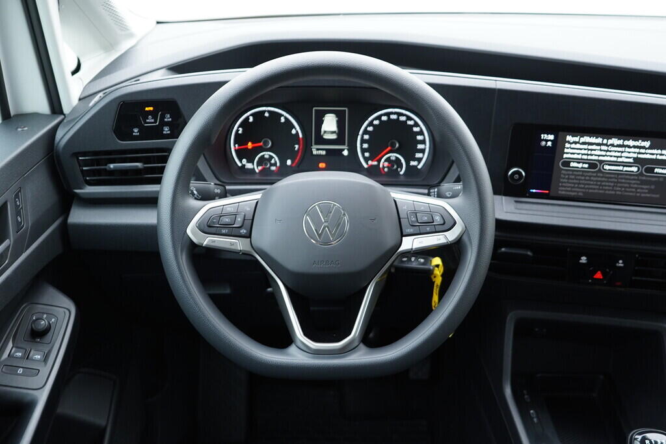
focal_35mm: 36
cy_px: 222
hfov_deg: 53.1
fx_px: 666
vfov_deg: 36.9
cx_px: 333
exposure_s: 1/40
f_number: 2.8
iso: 400
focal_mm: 24
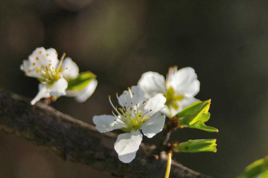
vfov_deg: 11.4
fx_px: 892
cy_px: 89
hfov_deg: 17.1
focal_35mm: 120
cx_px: 134
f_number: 5.6
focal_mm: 80
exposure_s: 1/1000
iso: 200
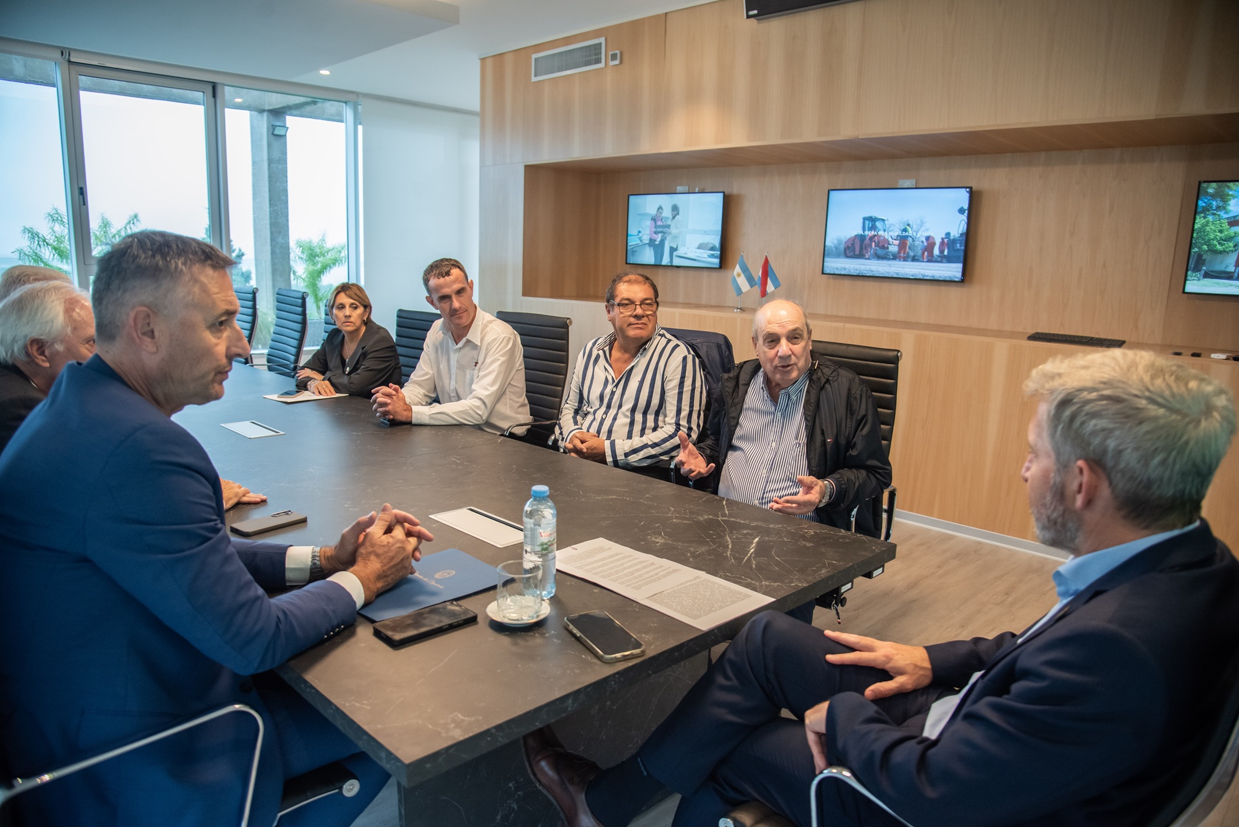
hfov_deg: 73.7
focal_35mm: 24
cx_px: 620
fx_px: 826
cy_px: 414
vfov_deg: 53.2
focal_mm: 24
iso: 1600
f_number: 4
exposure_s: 1/250
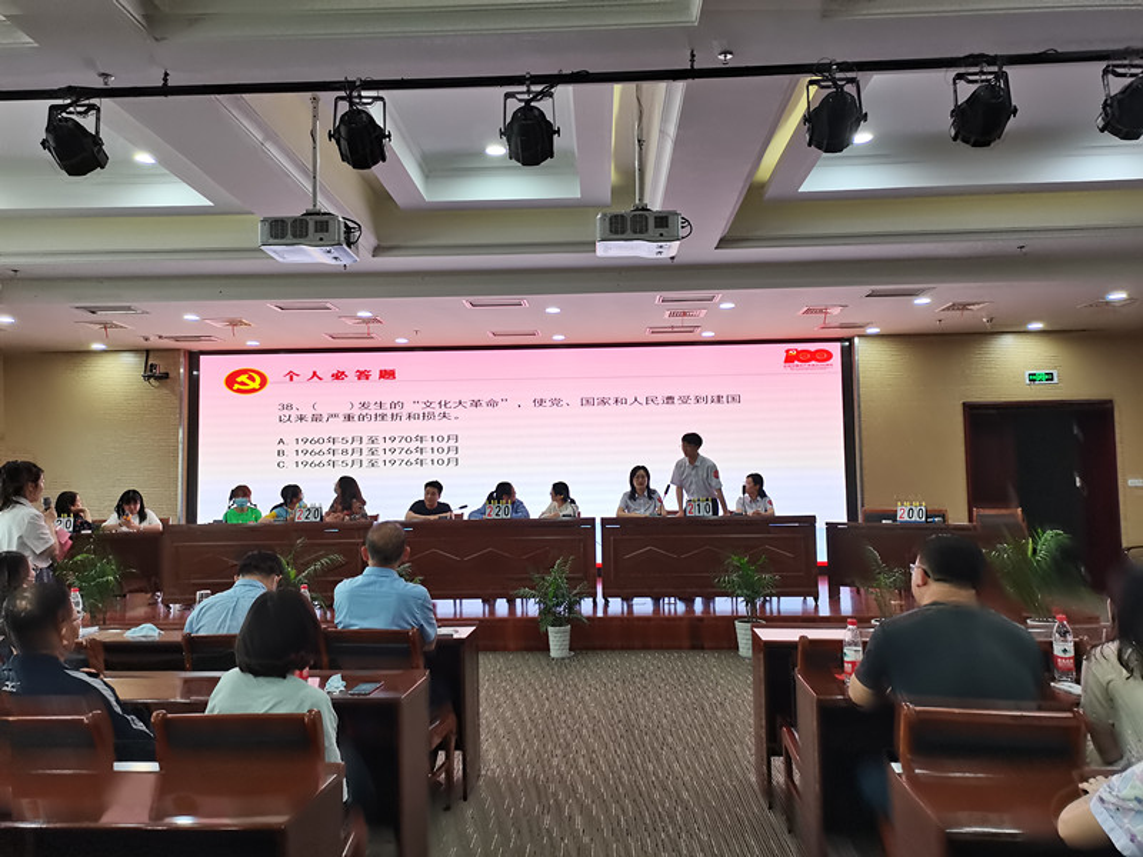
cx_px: 572
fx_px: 859
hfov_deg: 67.3
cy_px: 428
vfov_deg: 53.1
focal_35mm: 26
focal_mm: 5.58
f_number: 1.8
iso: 125
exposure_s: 1/100
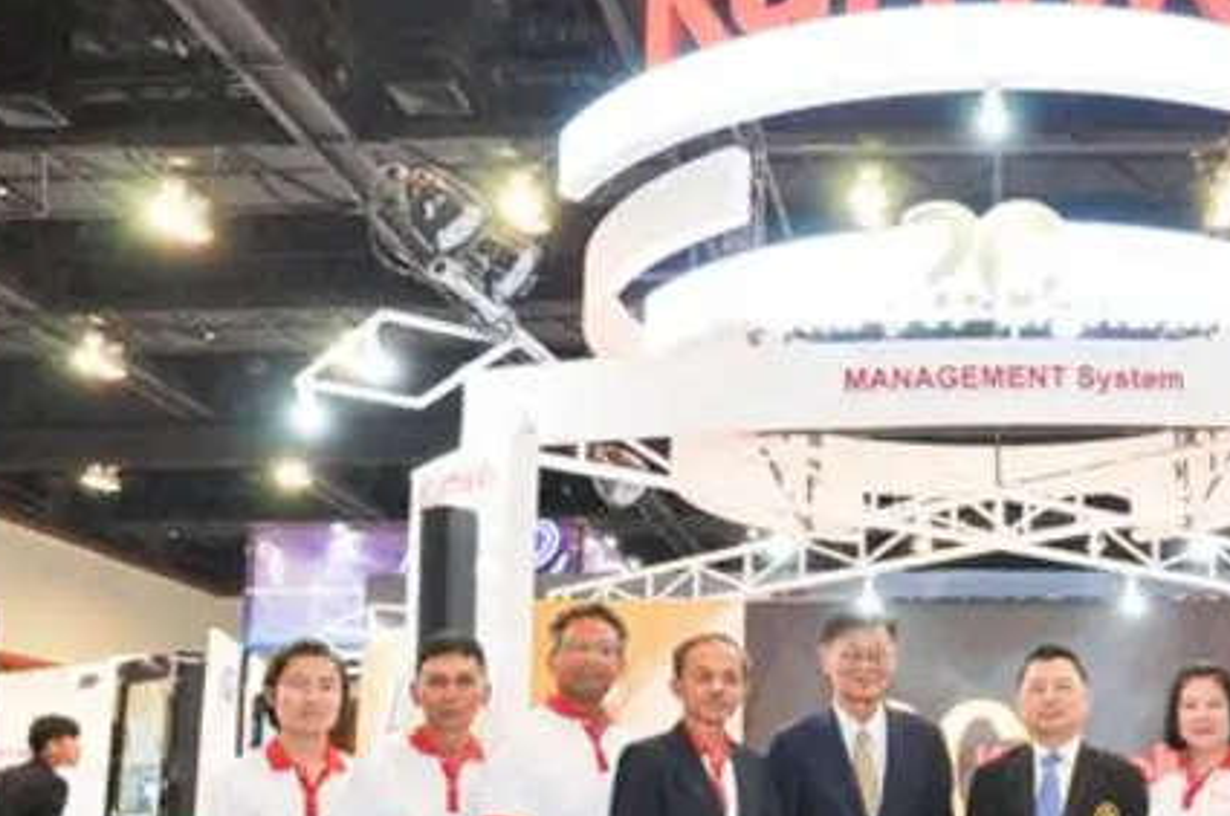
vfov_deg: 30.1
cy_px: 580
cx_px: 996
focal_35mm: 44
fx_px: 1501
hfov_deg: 42.4
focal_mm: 16
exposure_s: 1/160
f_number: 4.5
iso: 1000
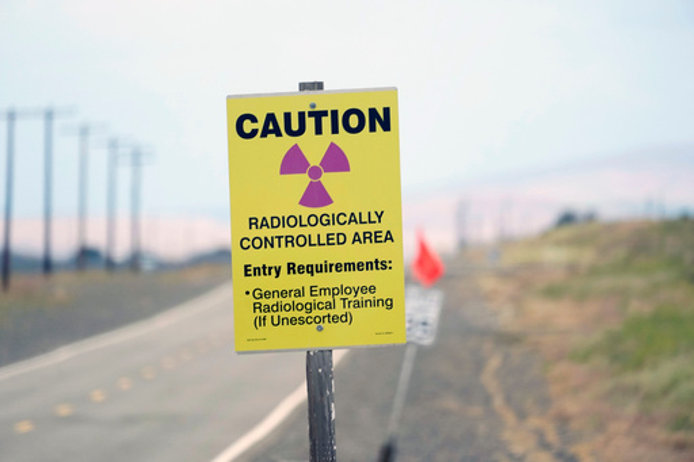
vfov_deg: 3.4
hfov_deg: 5.2
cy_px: 231
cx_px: 347
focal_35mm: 400
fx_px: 7708
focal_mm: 400
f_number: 6.3
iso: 3200
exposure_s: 1/1250
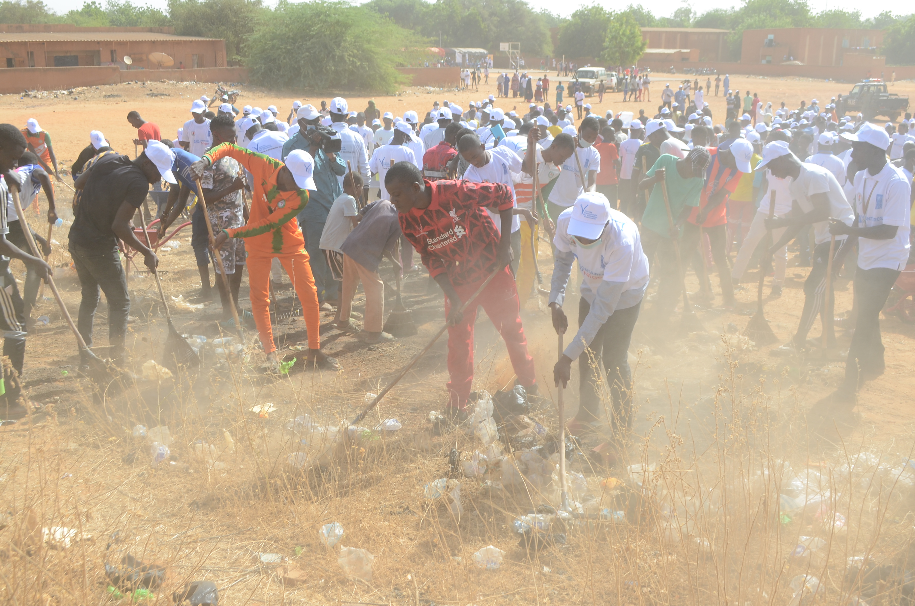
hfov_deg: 49.6
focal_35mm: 39
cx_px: 458
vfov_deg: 34.1
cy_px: 303
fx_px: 989
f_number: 7.1
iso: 200
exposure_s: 1/200
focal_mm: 26
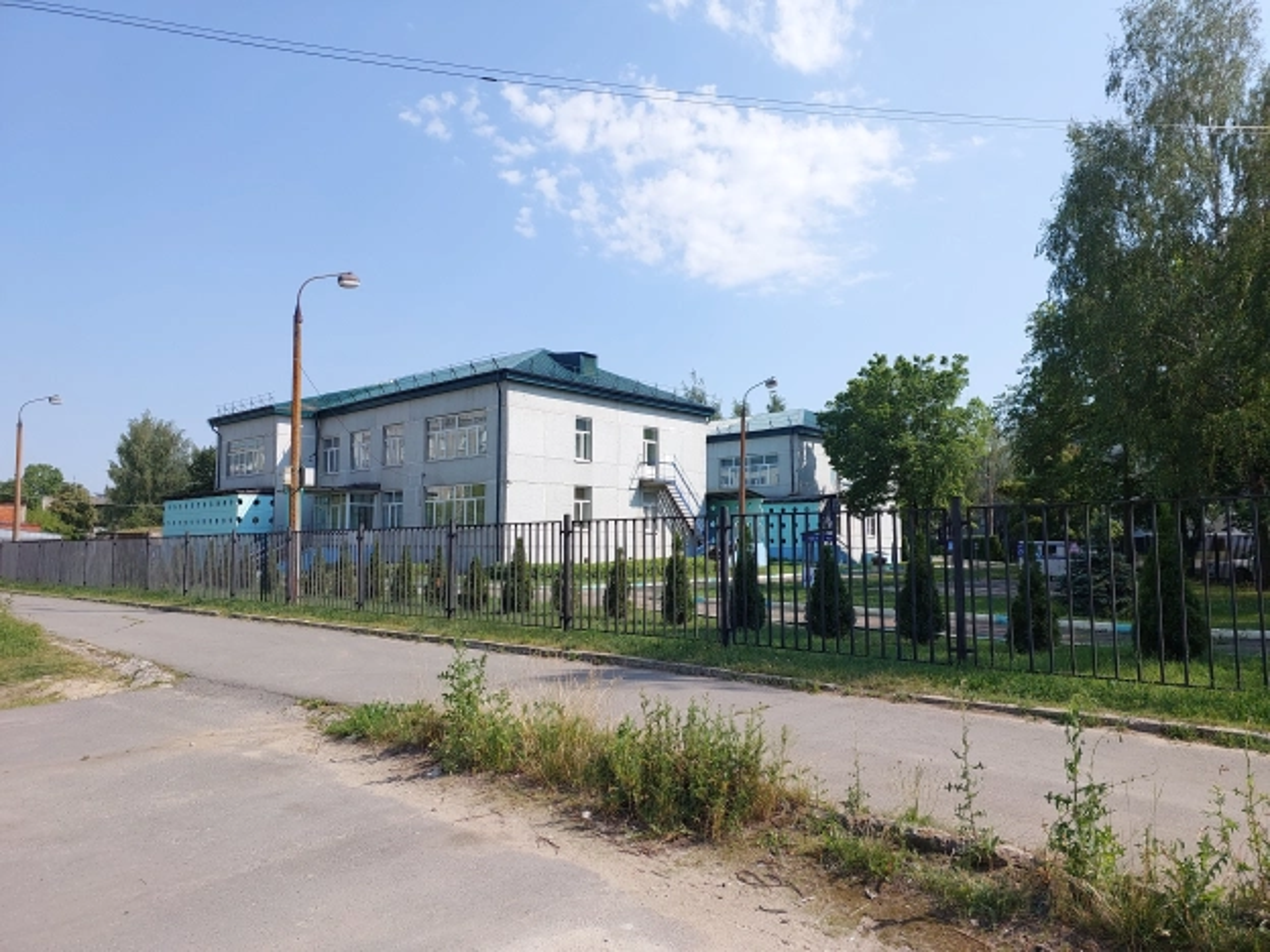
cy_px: 476
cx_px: 635
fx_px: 844
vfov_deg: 58.9
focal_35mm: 23
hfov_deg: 73.9
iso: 25
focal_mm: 5.06
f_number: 1.8
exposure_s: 1/775
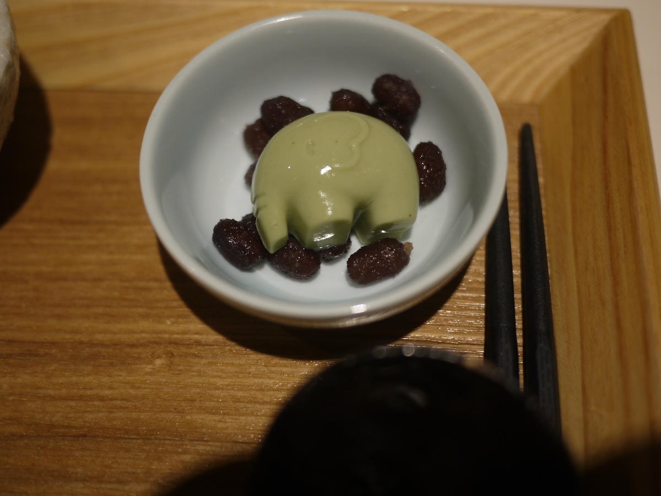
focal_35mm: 40
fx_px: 764
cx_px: 330
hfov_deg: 46.8
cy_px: 248
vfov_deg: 36.0
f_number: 1.7
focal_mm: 20
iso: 160
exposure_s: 1/250
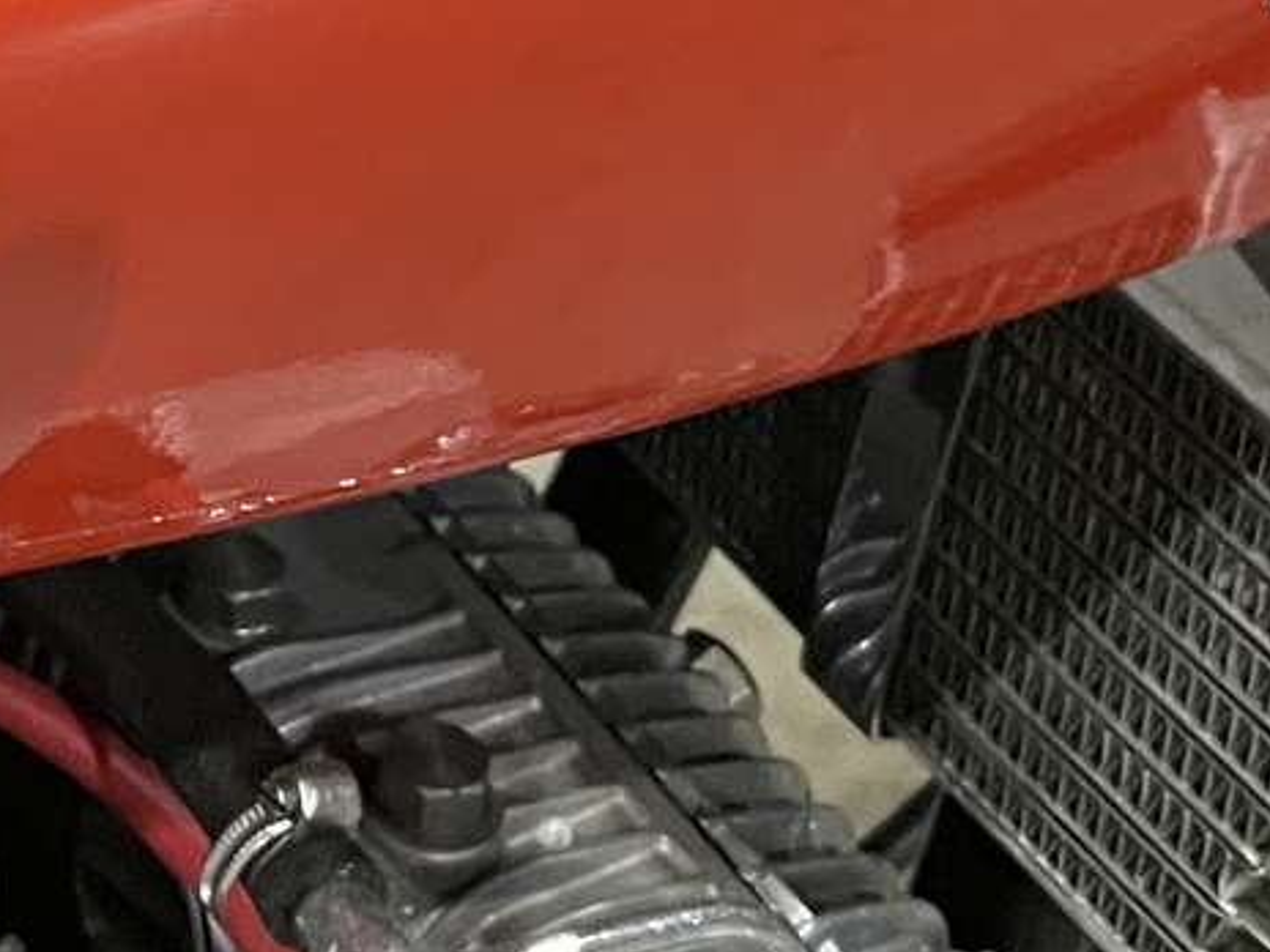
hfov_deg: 17.1
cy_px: -271
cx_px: -55
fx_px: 4109
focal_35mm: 112
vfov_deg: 12.8
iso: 400
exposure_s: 1/50
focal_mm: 4.2
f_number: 1.6
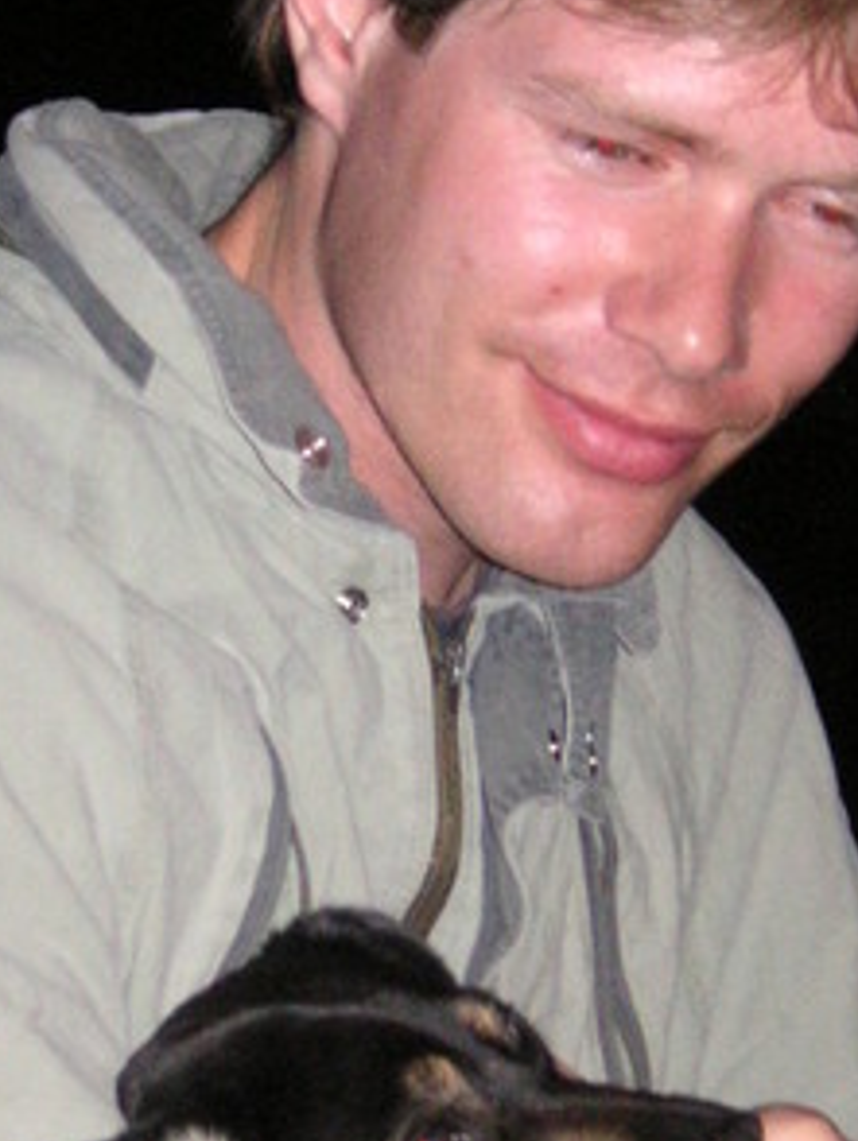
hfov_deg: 10.3
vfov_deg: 13.7
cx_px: 520
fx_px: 4752
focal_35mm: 144
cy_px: 699
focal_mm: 8.9
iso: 160
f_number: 3.6
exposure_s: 1/45
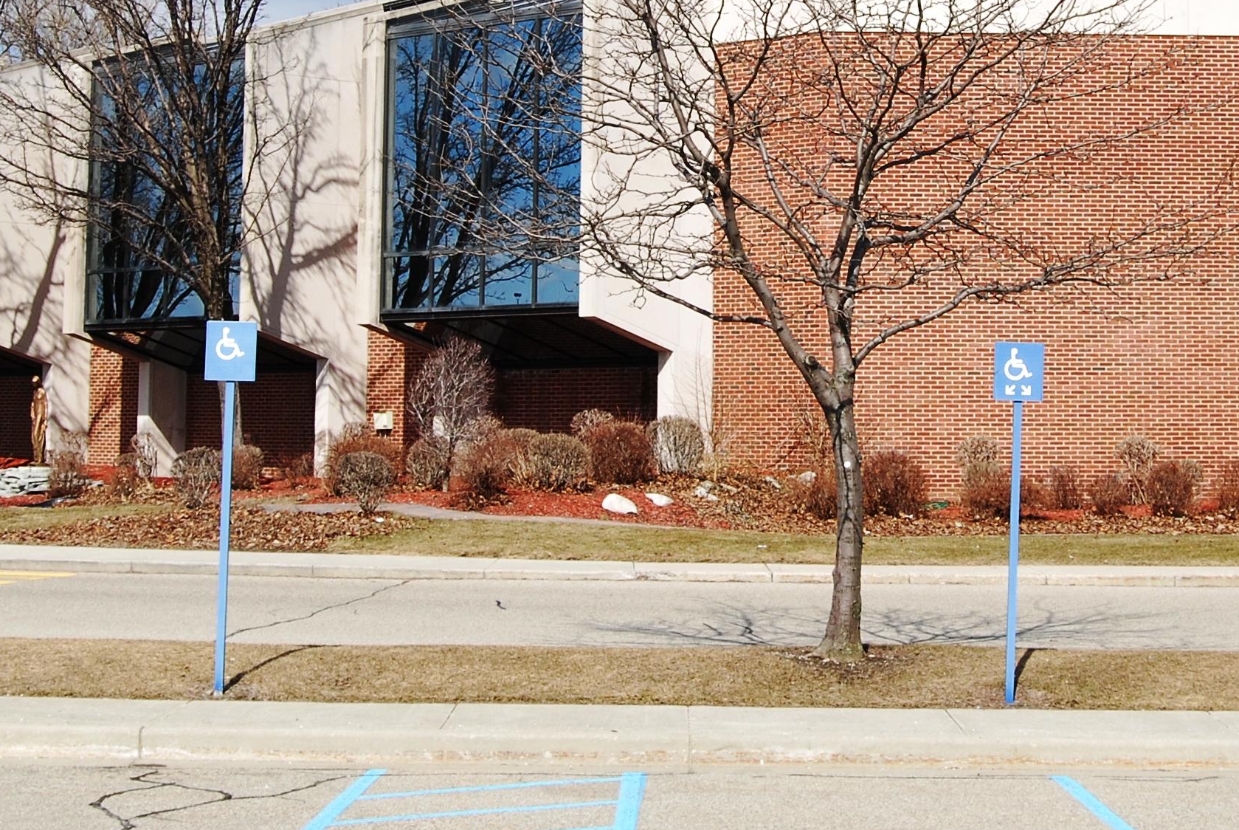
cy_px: 103
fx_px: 2860
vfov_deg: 16.3
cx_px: 843
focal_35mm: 83
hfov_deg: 24.3
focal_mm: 24
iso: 140
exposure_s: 1/250
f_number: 10
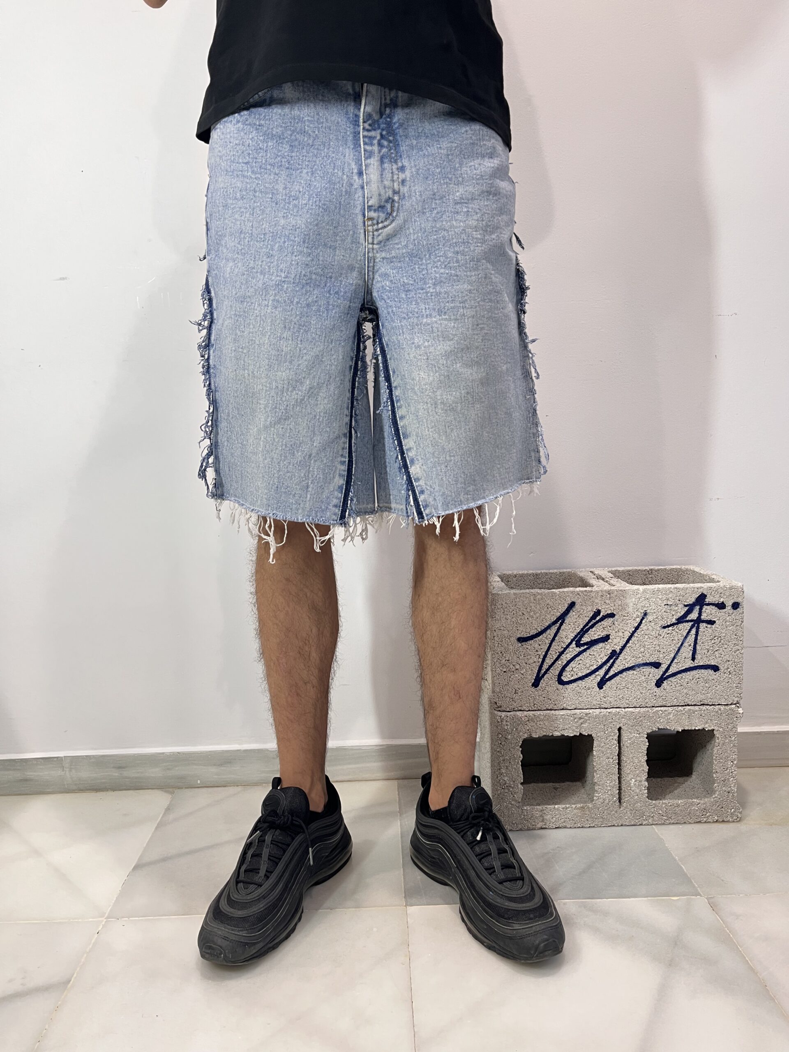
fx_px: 790
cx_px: 394
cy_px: 526
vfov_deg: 67.3
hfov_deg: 53.1
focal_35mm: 26
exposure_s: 1/50
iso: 125
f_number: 1.6
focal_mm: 5.1
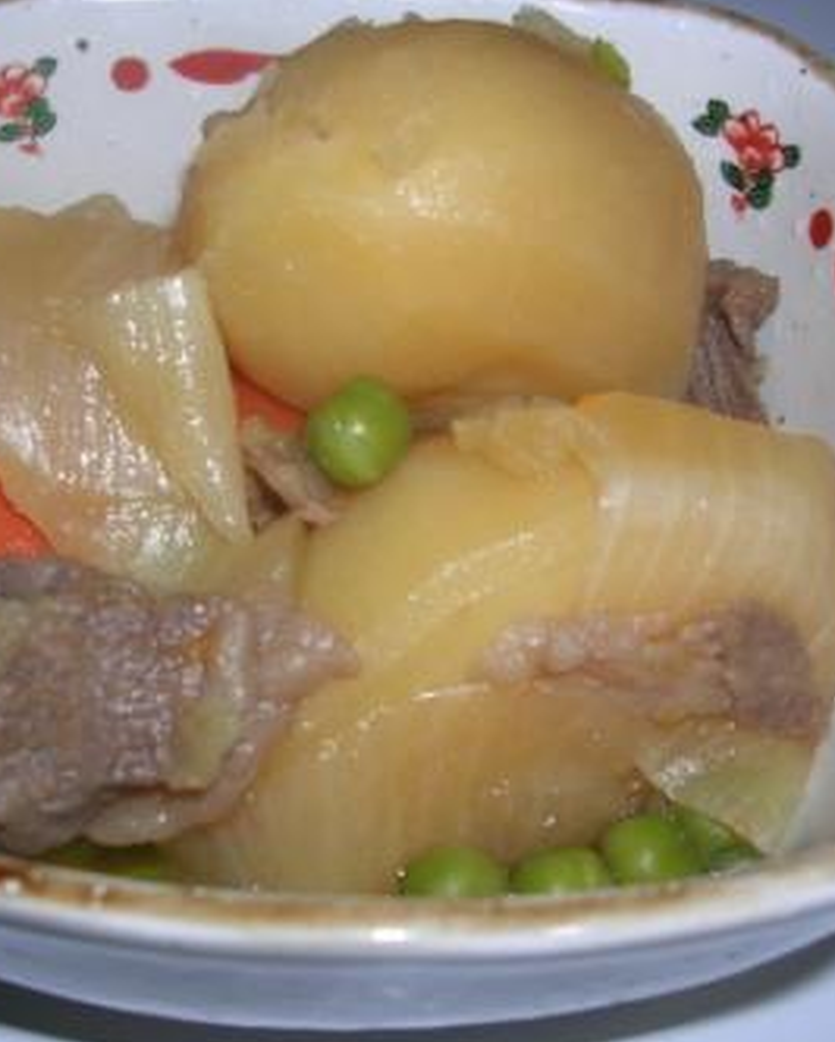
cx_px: 358
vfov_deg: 37.3
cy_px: 521
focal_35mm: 50
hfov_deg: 30.2
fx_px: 1543
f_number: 2.8
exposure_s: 1/60.1
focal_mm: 5.8
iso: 50
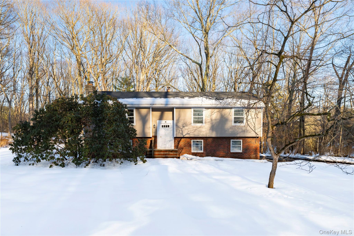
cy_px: 118
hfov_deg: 73.8
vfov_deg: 53.1
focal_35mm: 24
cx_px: 177
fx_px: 236
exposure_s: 1/1250
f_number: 7.1
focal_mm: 24
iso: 320
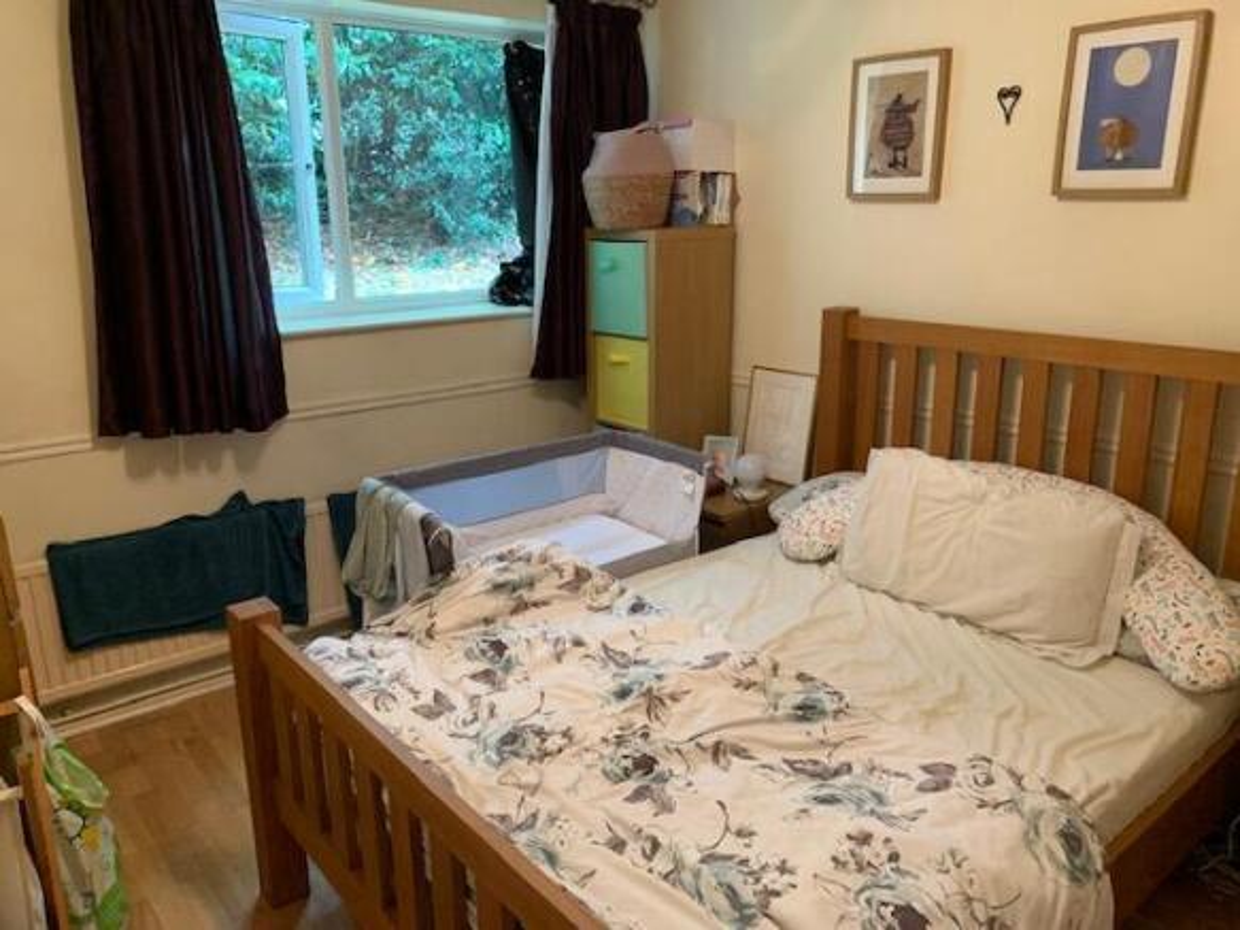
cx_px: 620
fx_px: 931
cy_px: 465
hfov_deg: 67.3
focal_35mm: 26
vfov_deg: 53.0
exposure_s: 1/33
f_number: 1.8
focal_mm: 4.25
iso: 250
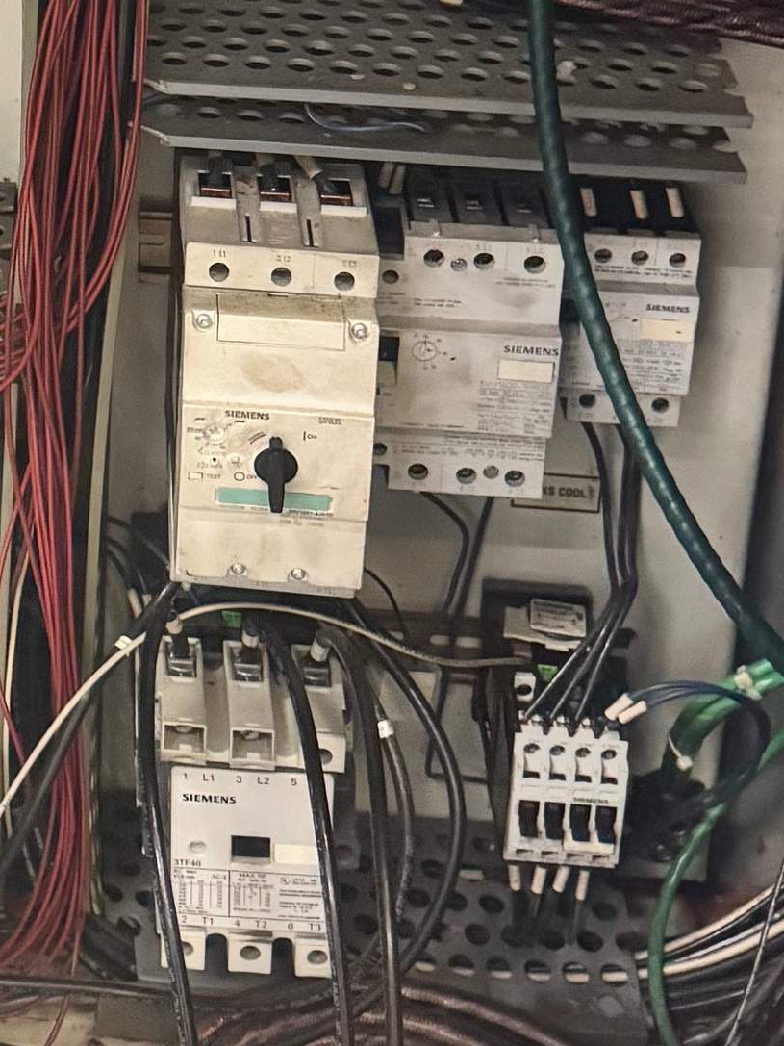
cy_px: -109
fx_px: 2688
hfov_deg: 15.5
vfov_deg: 20.9
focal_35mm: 89
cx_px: -338
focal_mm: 6.76
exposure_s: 1/40
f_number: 1.78
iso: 1000
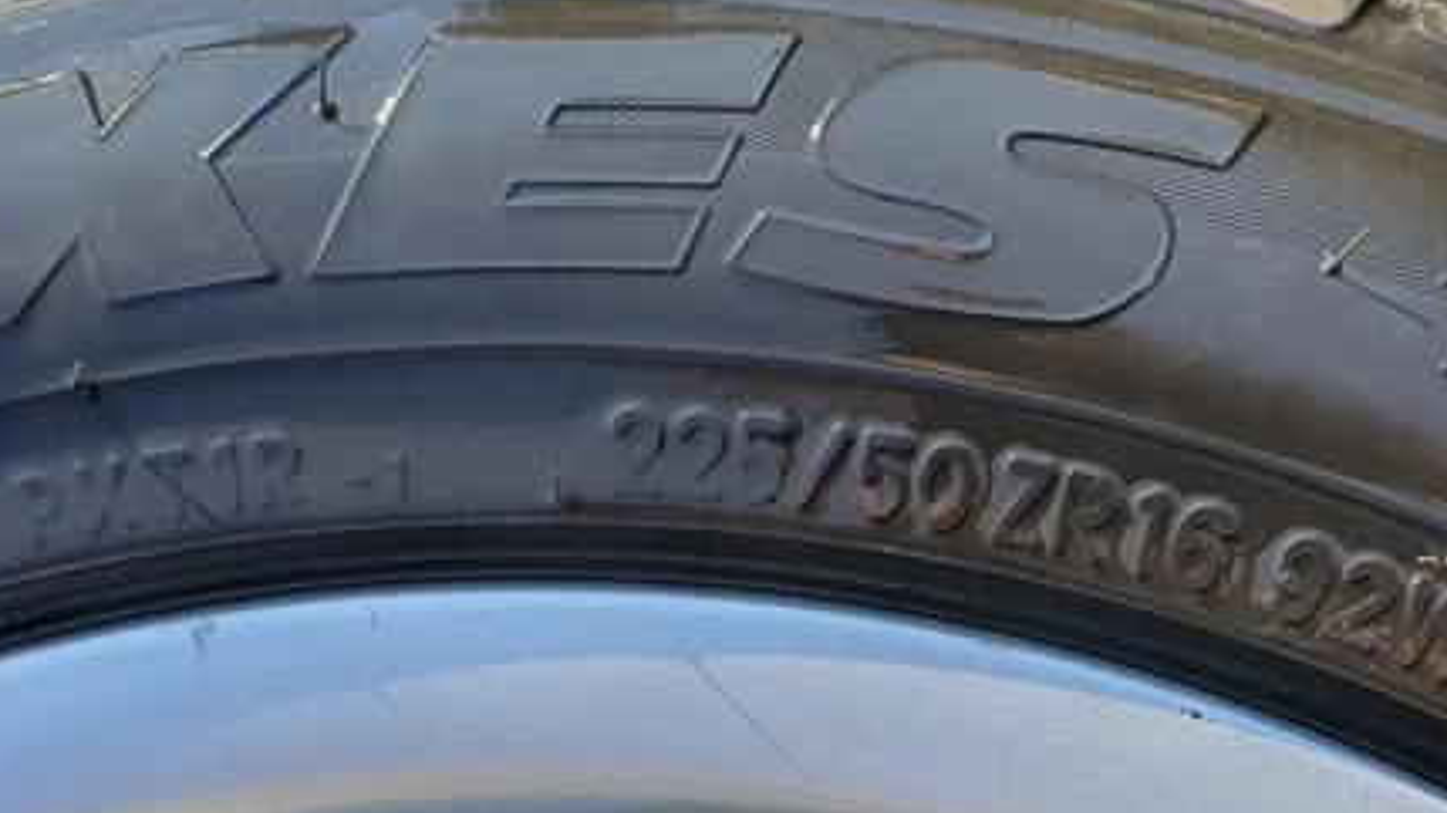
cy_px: 796
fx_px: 2532
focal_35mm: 66
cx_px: 897
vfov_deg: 17.8
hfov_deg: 31.8
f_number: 2.4
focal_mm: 4.3
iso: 50
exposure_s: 1/388
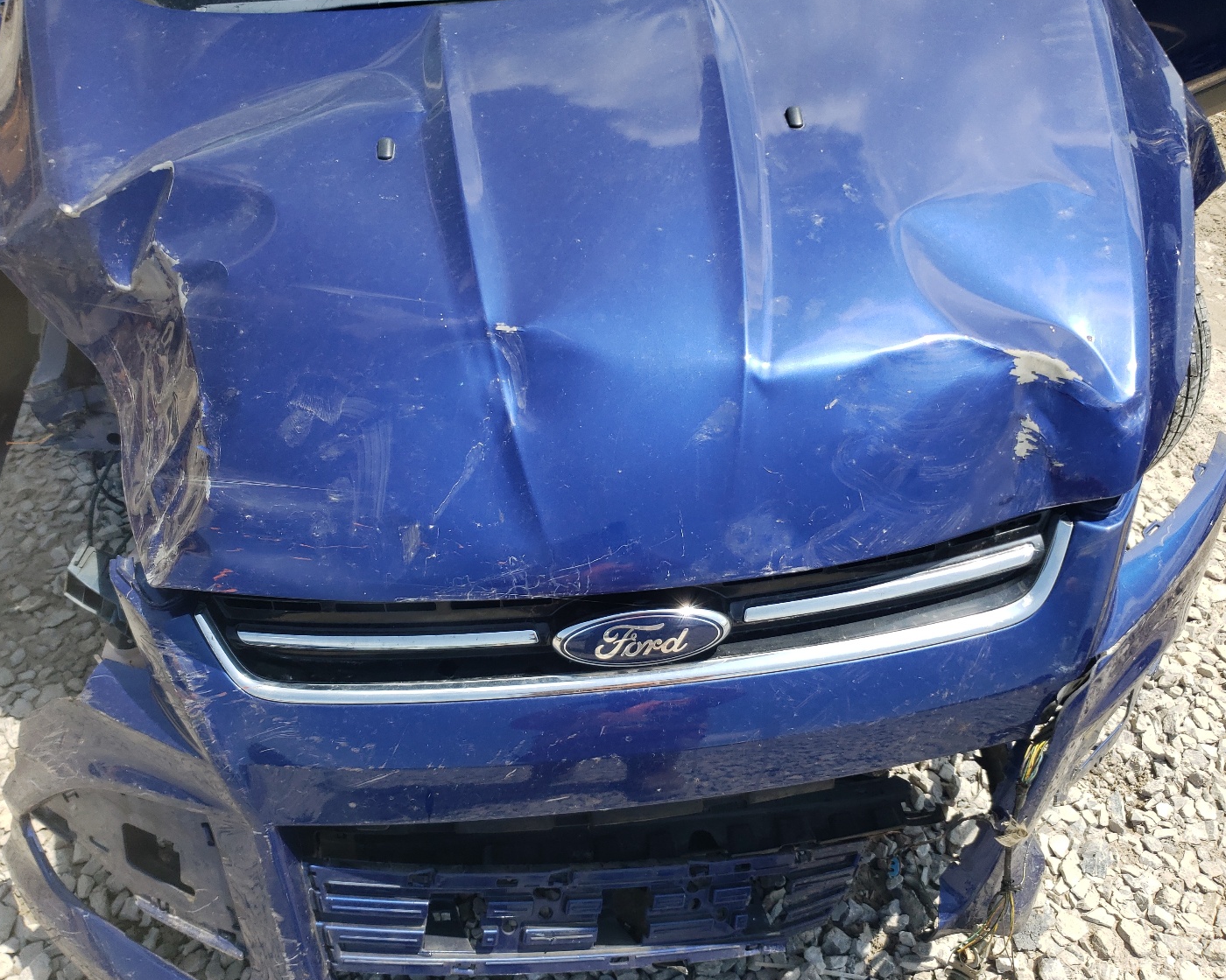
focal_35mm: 29
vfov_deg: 50.0
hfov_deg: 60.4
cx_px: 581
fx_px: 1052
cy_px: 505
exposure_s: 1/2000
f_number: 1.5
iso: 50
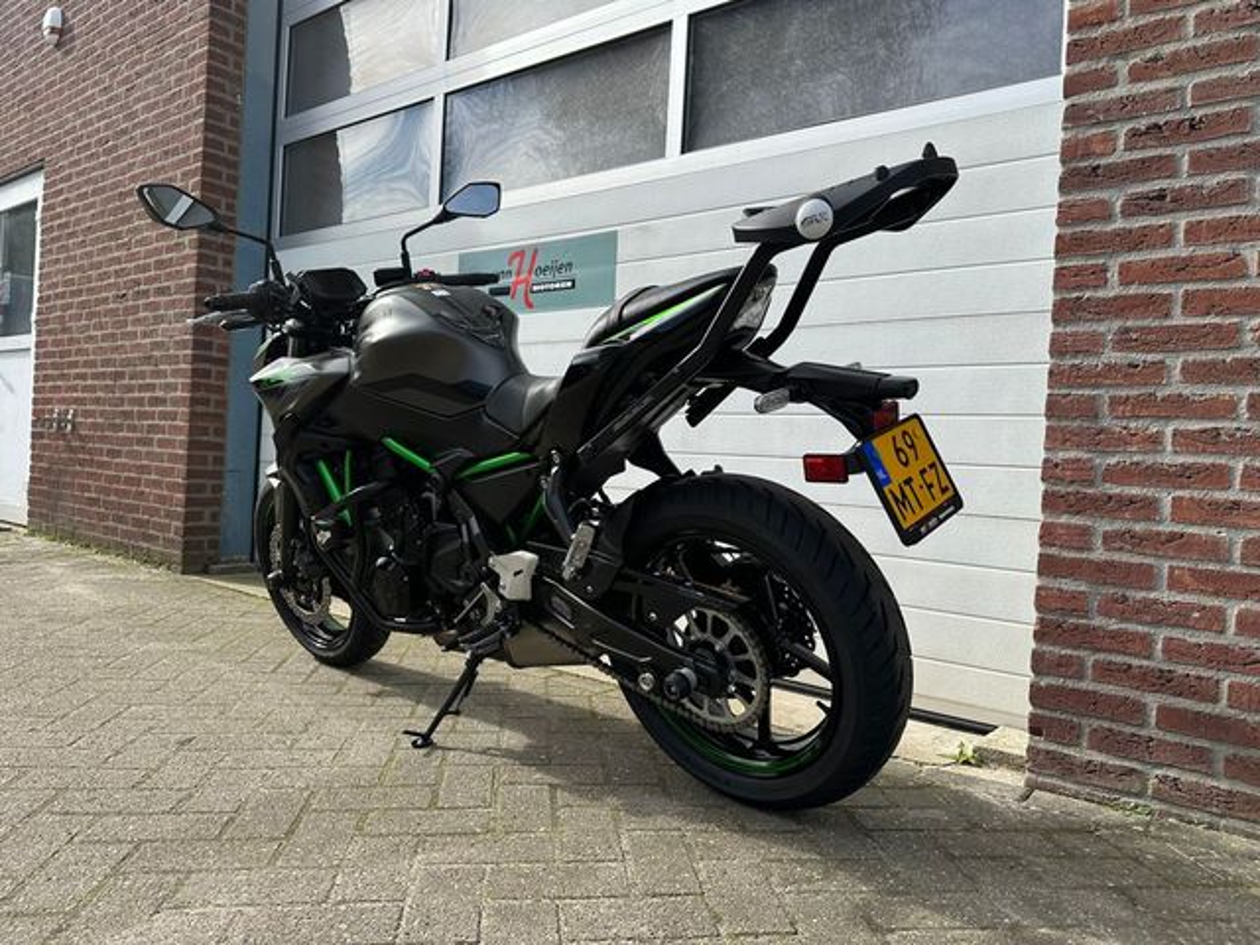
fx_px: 874
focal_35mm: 24
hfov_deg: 71.6
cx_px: 630
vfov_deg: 56.8
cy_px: 472
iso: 80
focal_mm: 6.86
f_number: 1.78
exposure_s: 1/2809
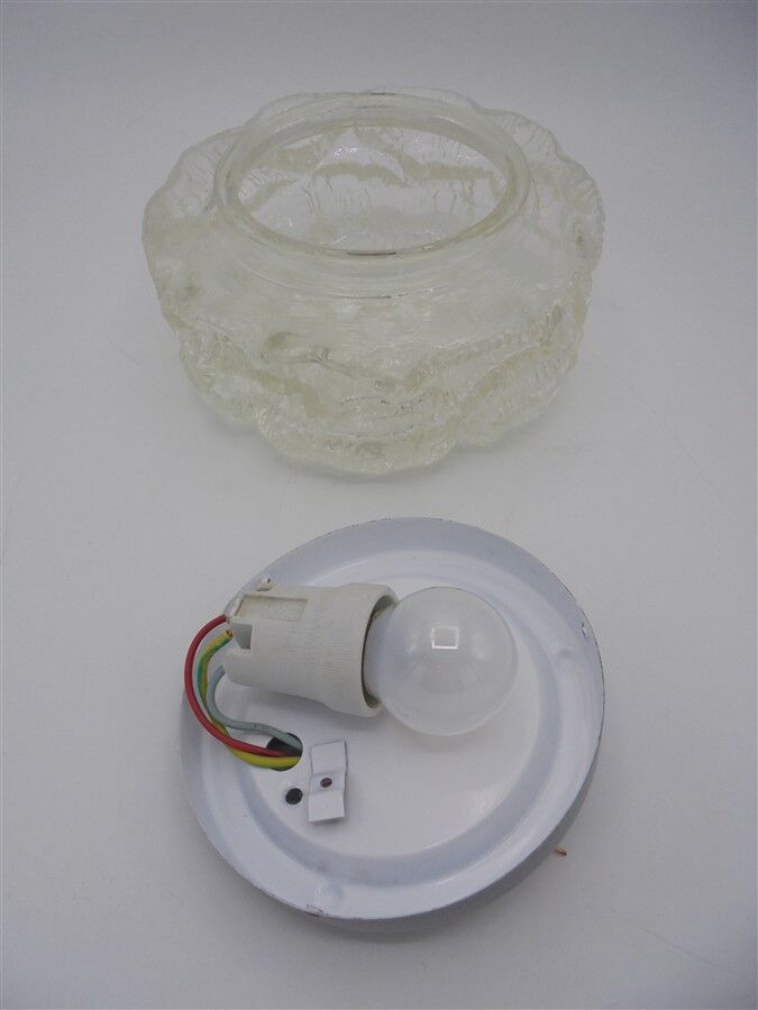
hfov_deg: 53.1
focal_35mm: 26
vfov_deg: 67.3
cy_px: 505
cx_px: 379
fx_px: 759
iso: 100
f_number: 3.5
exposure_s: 1/640
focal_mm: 4.6
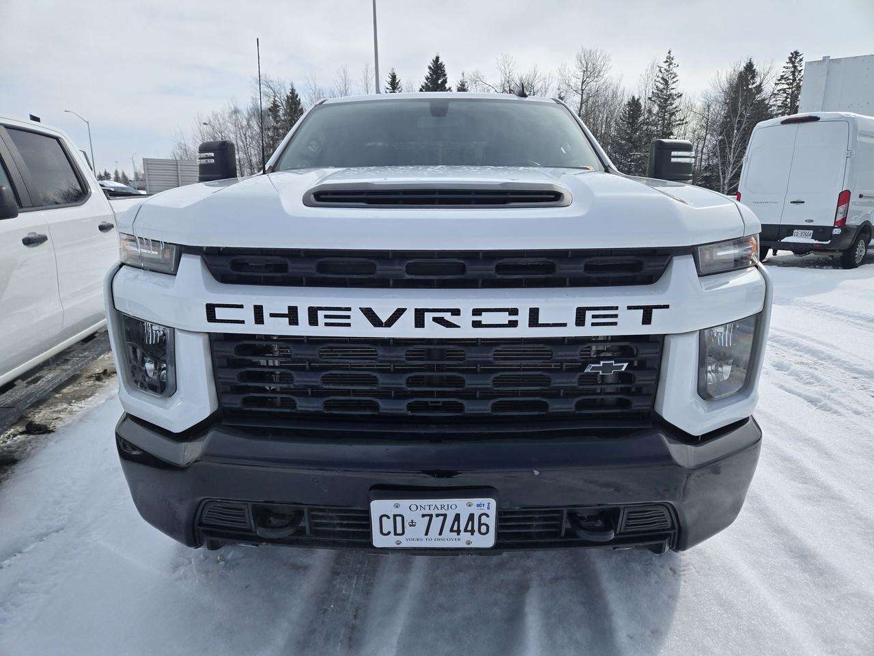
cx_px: 437
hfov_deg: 73.9
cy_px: 328
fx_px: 581
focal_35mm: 23
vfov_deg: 58.9
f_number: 1.8
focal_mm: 5.4
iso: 25
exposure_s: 1/2122
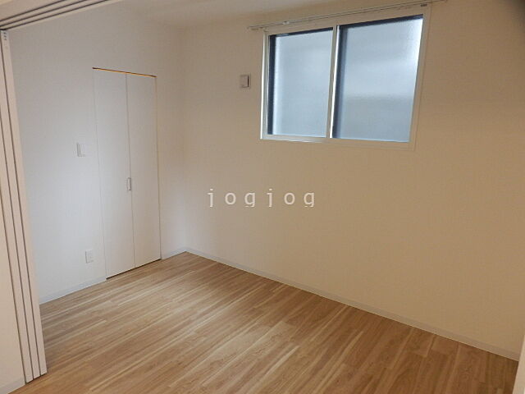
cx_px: 262
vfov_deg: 56.8
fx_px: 364
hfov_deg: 71.6
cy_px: 197
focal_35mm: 24
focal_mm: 4.2
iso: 250
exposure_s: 1/30
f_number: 3
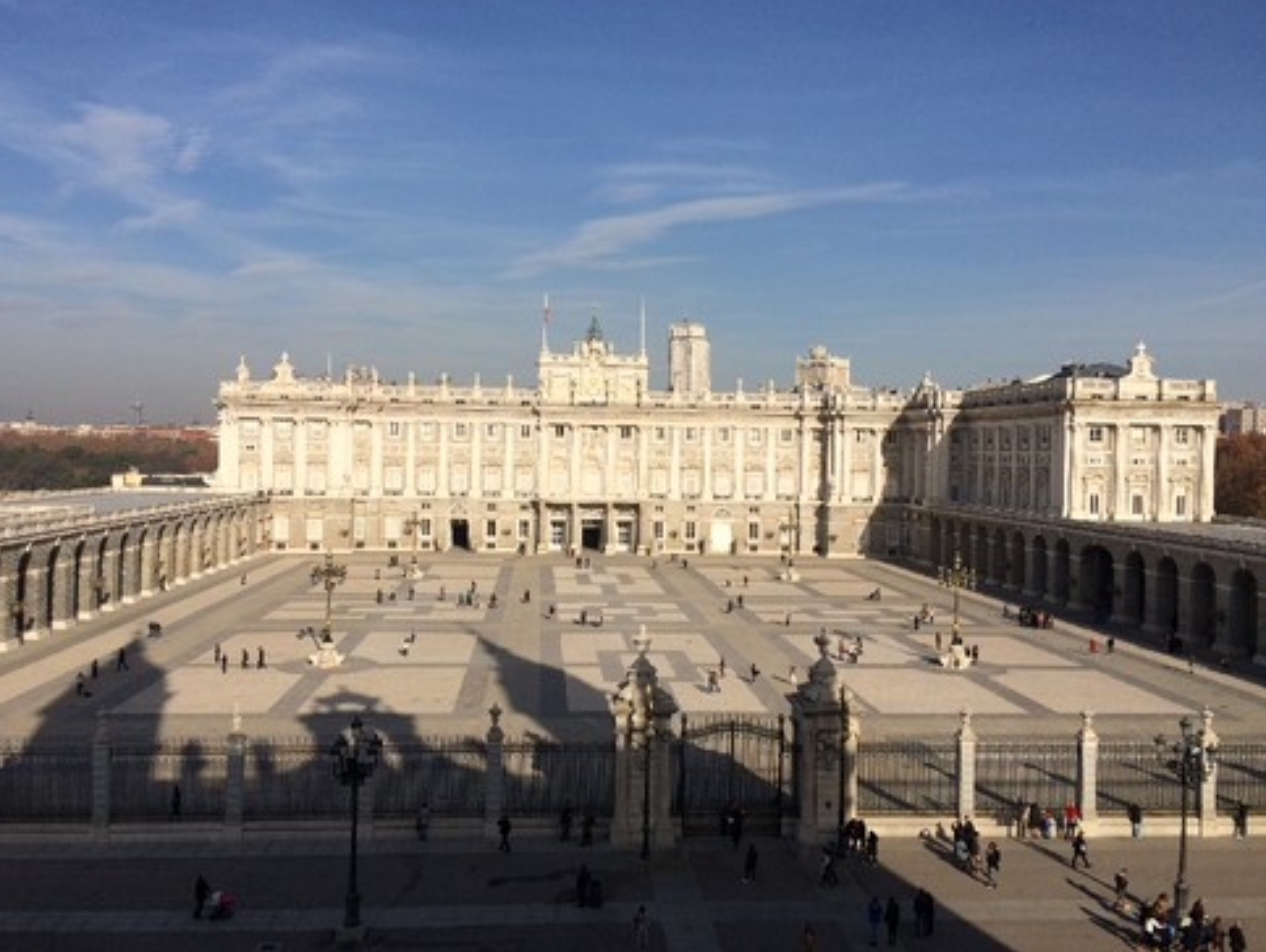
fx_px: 1098
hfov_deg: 59.9
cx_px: 613
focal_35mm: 30
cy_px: 463
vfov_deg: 46.8
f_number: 2.2
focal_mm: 4.15
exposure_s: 1/4566
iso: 32
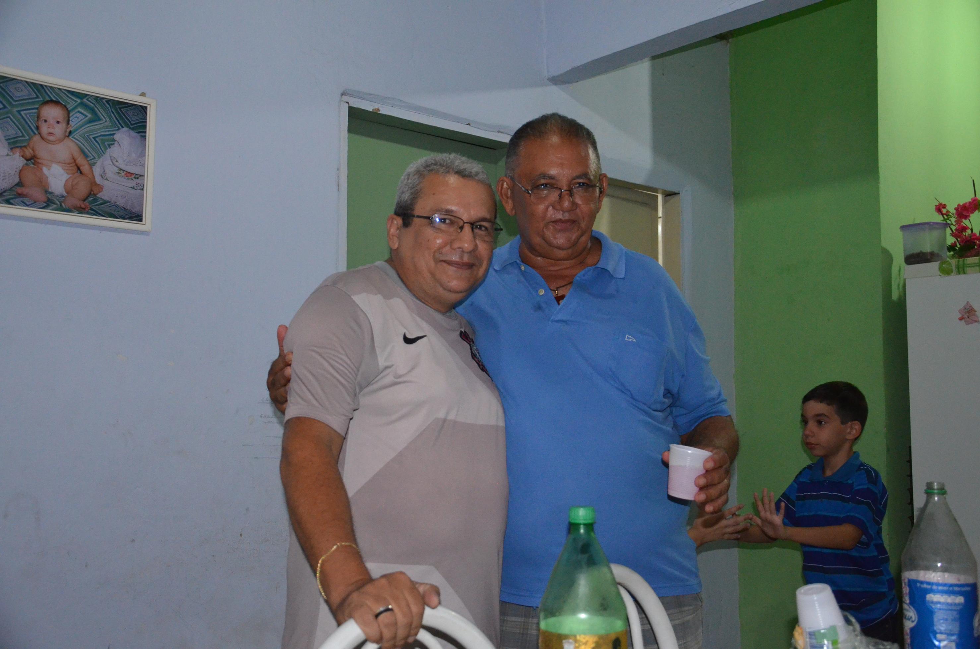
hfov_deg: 51.4
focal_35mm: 38
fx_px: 1019
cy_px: 324
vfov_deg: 35.3
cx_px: 490
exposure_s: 1/60
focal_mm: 25
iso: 3200
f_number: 4
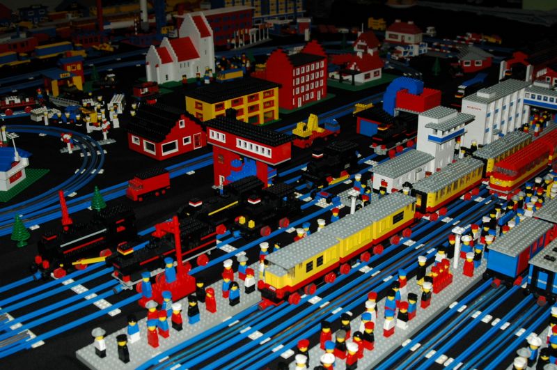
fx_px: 649
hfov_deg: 46.5
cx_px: 278
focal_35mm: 42
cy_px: 185
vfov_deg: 31.8
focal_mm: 28
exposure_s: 1/125
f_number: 5.6
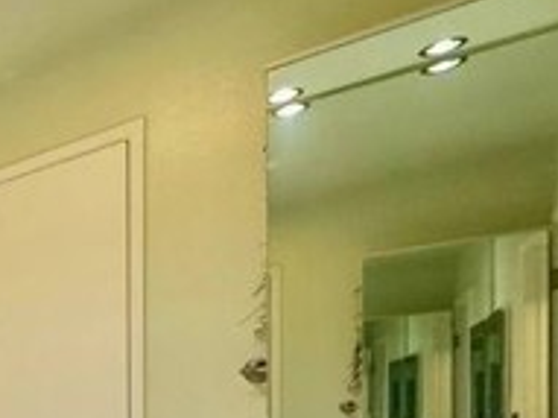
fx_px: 757
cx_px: -316
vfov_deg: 27.7
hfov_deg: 26.5
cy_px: 479
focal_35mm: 47
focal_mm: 2.22
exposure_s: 1/120
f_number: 2.2
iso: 200
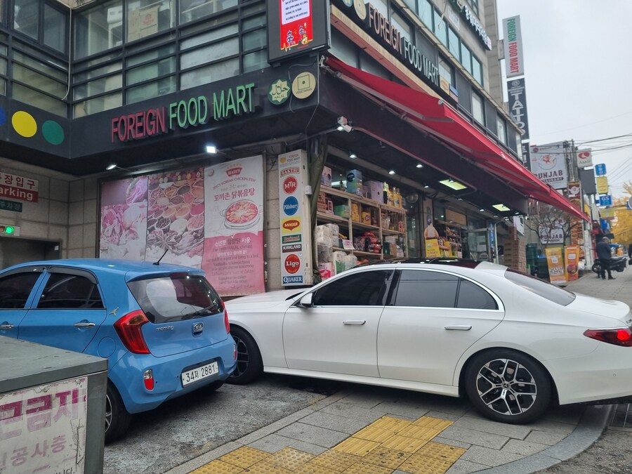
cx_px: 316
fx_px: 475
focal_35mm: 26
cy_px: 237
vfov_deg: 53.1
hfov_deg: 67.3
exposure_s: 1/718
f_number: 1.8
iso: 50
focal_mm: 5.4
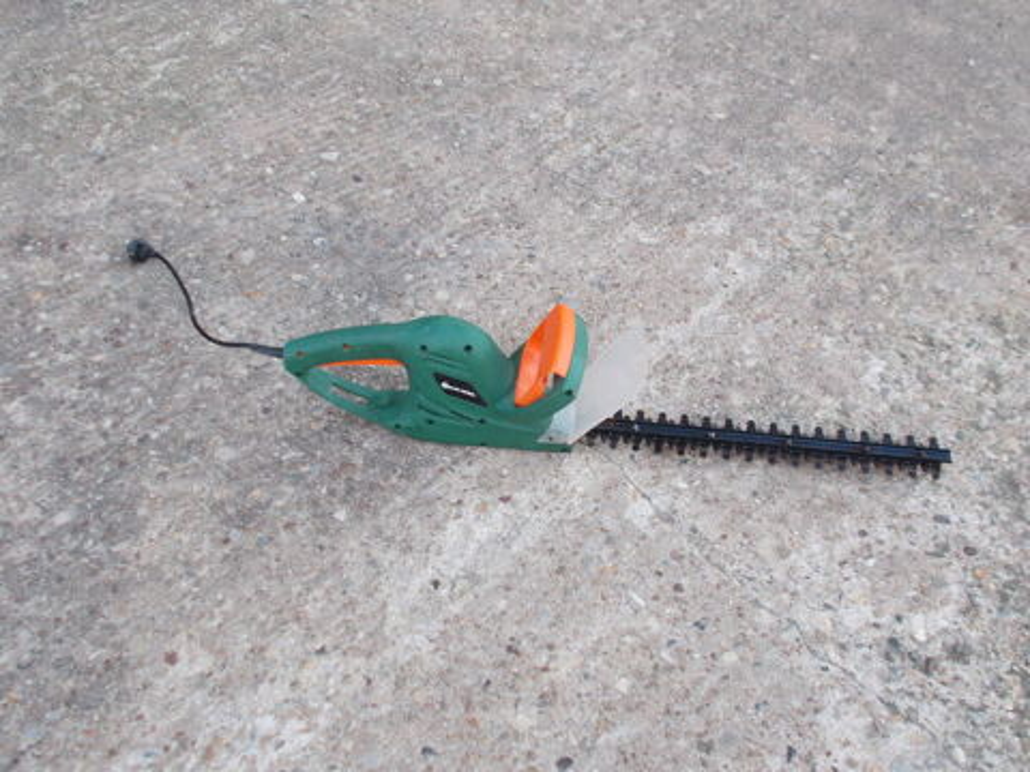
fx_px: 1160
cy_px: 386
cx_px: 515
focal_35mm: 39
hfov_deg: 47.9
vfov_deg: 36.8
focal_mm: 6.9
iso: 100
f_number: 3.9
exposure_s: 1/30
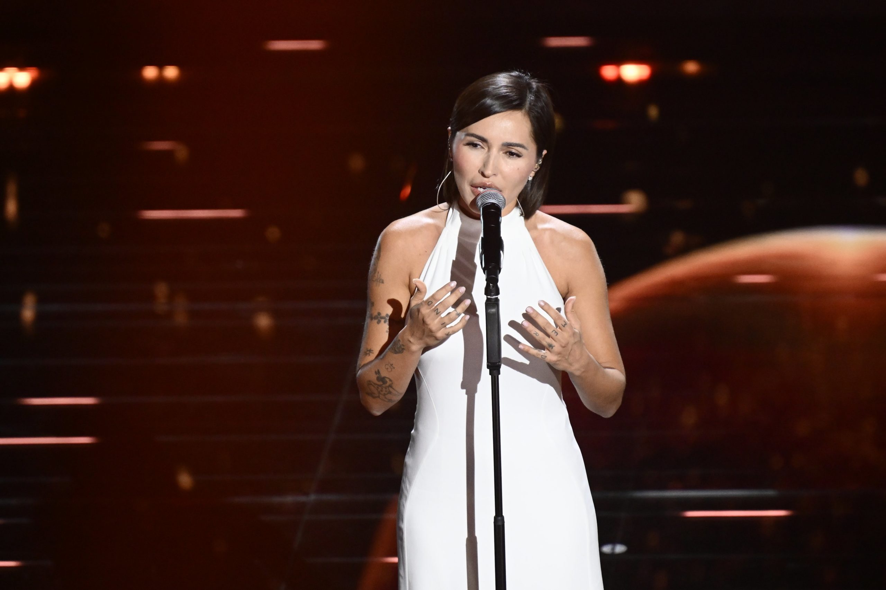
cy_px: 295
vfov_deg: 3.3
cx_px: 443
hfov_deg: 4.9
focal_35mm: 420
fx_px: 10335
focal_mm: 280
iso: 4000
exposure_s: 1/160
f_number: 4
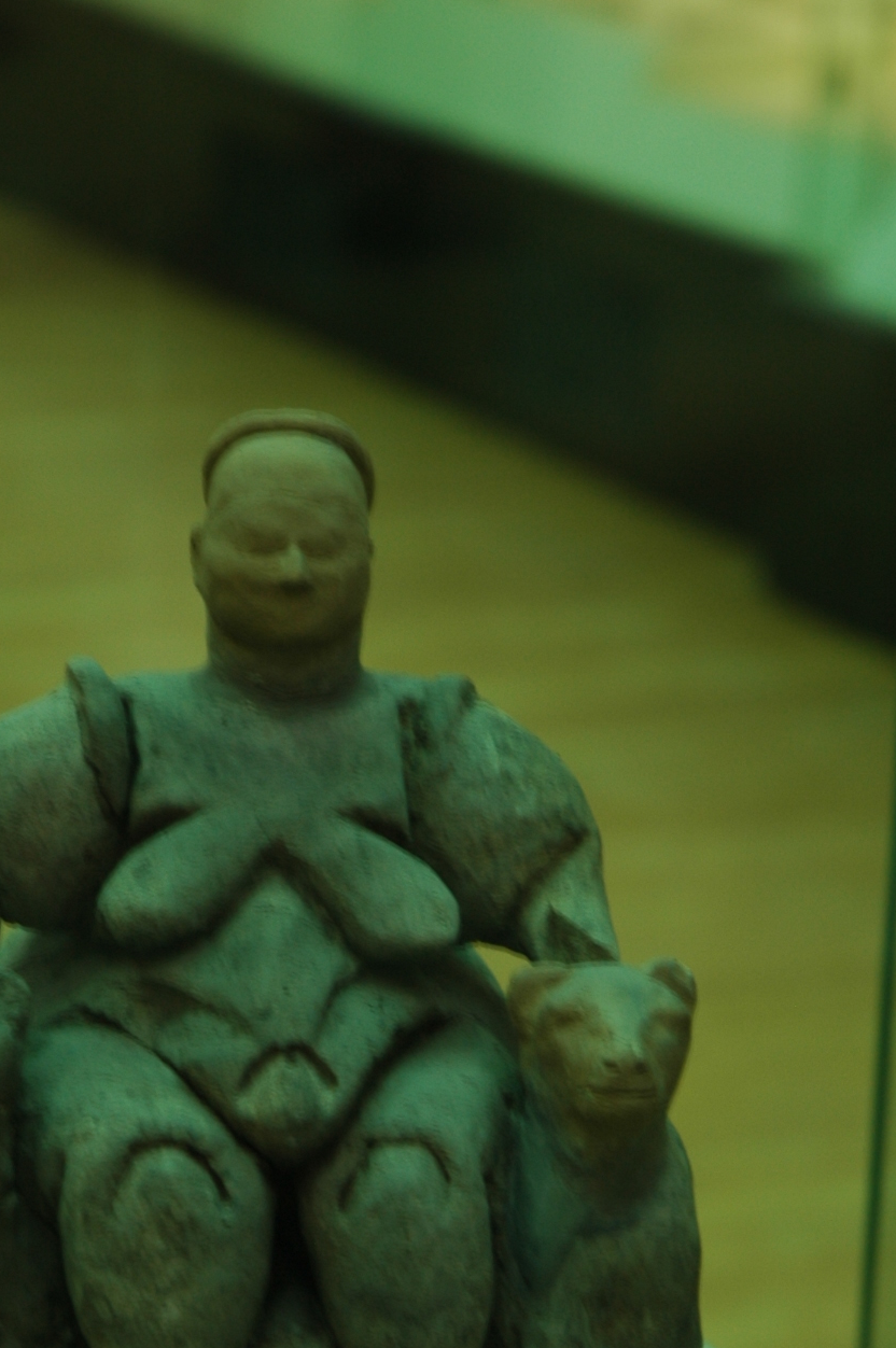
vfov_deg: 12.8
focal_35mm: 161
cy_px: 895
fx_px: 6024
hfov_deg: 8.5
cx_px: 298
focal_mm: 60
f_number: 5.6
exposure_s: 1/4
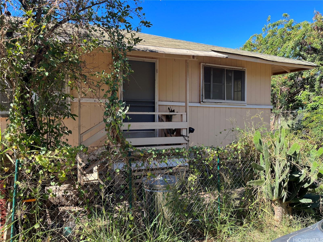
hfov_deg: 67.3
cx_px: 162
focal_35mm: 26
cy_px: 121
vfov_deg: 53.1
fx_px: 243
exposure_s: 1/756
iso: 50
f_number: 1.6
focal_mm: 5.1
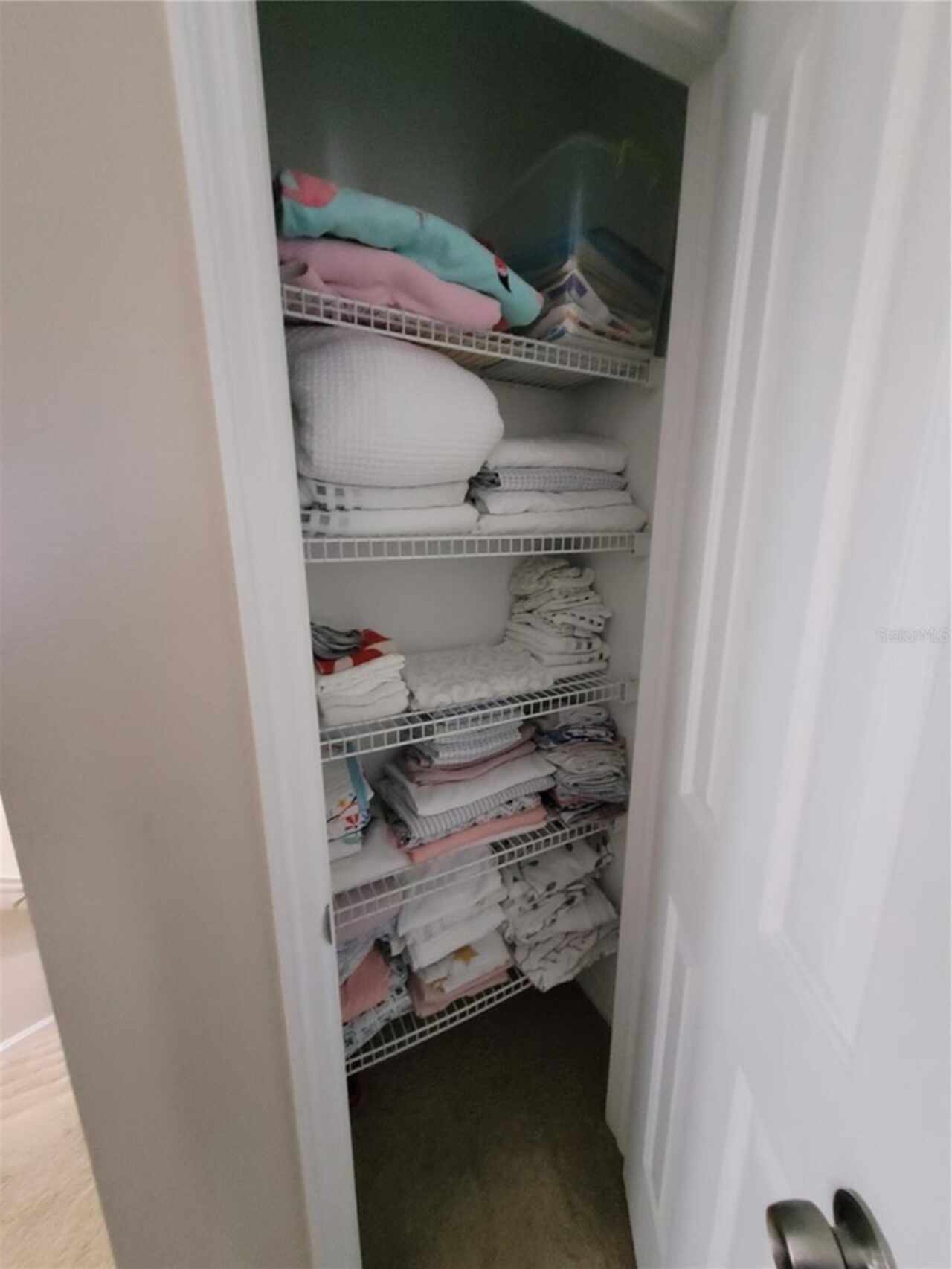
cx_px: 476
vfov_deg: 106.2
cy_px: 634
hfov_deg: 89.9
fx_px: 477
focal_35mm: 13
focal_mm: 1.74
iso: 800
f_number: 2.2
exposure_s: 1/24
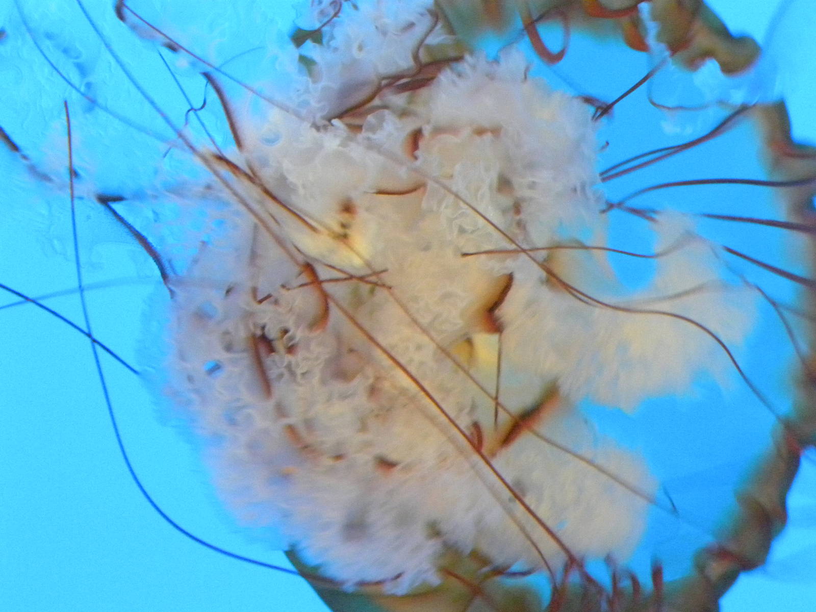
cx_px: 408
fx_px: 3394
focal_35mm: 144
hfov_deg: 13.7
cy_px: 306
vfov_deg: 10.3
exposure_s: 1/8.3
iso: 800
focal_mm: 25.7
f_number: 5
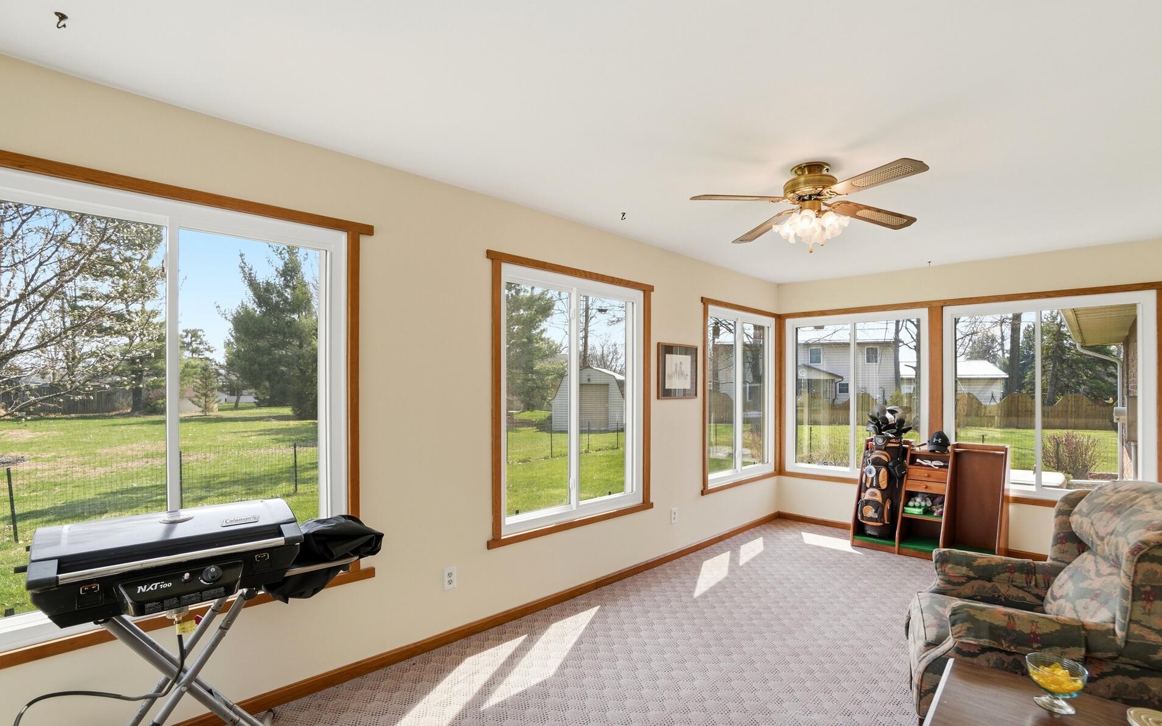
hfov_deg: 97.8
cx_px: 584
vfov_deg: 71.2
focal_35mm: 16
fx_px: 507
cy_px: 384
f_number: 4.5
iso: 100
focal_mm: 10
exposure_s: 1/1600
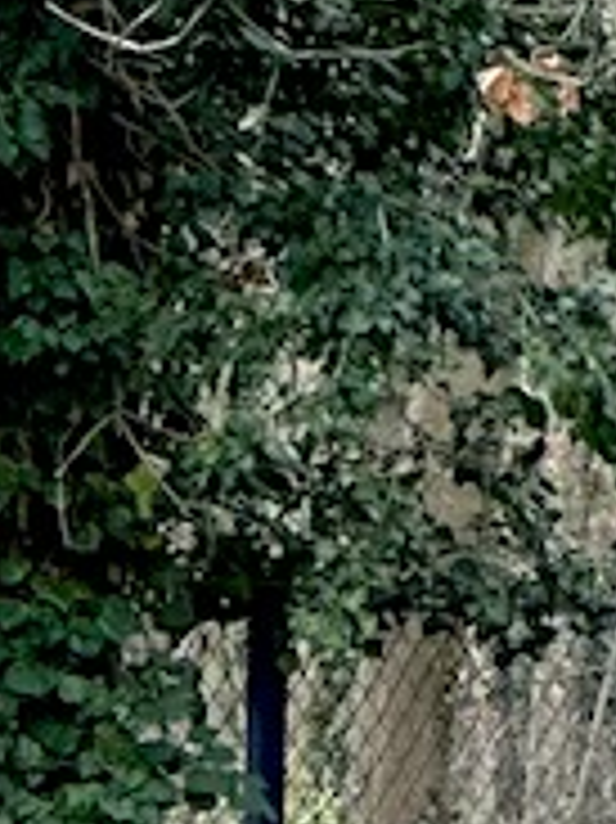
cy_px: 984
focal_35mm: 562
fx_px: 13350
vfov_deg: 3.5
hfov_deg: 2.6
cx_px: 2194
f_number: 2.8
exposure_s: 1/121
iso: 200
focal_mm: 9
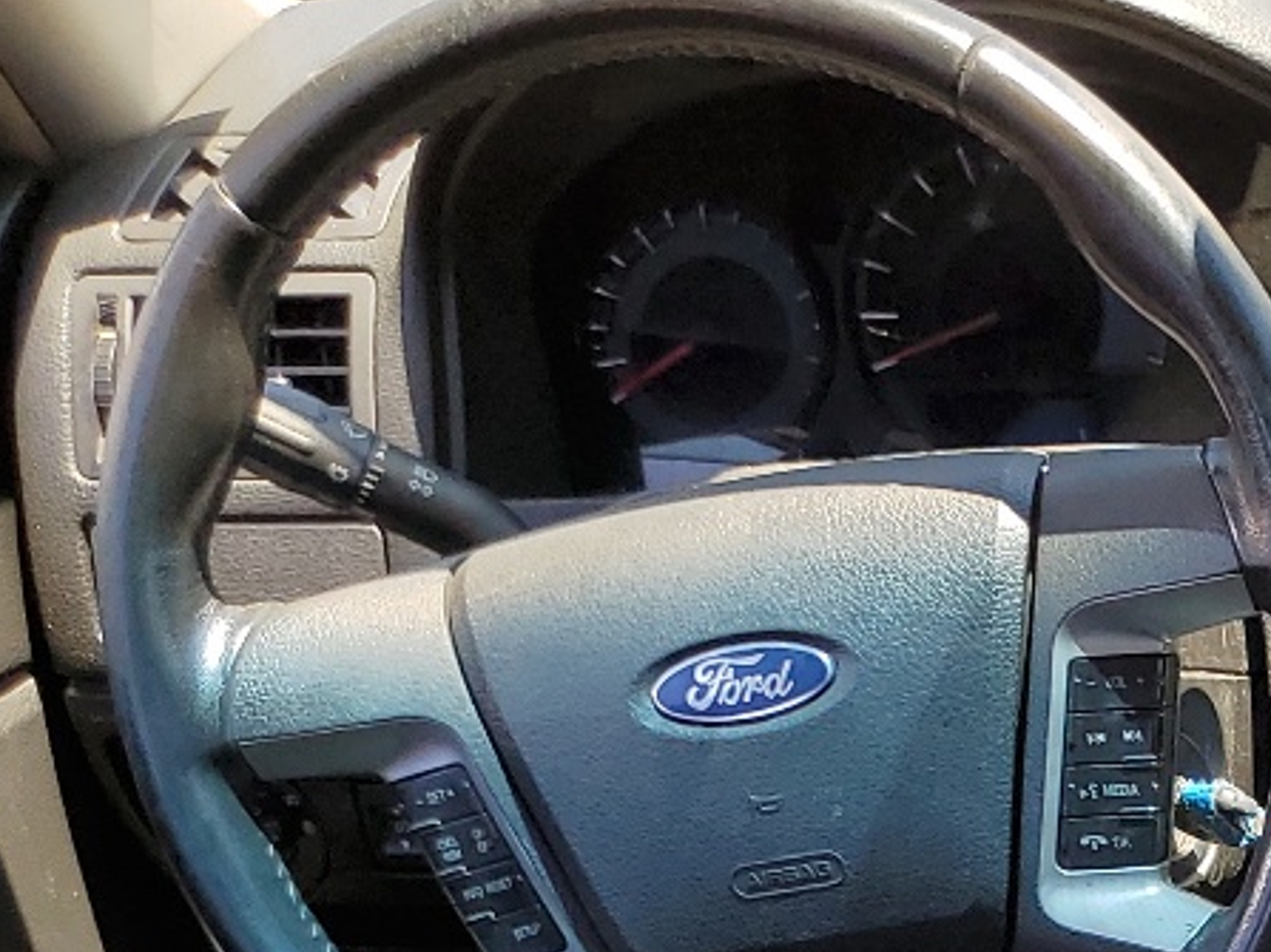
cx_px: 1925
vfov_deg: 14.4
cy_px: 1597
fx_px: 3414
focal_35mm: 93
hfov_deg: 18.6
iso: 50
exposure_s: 1/370
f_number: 1.5
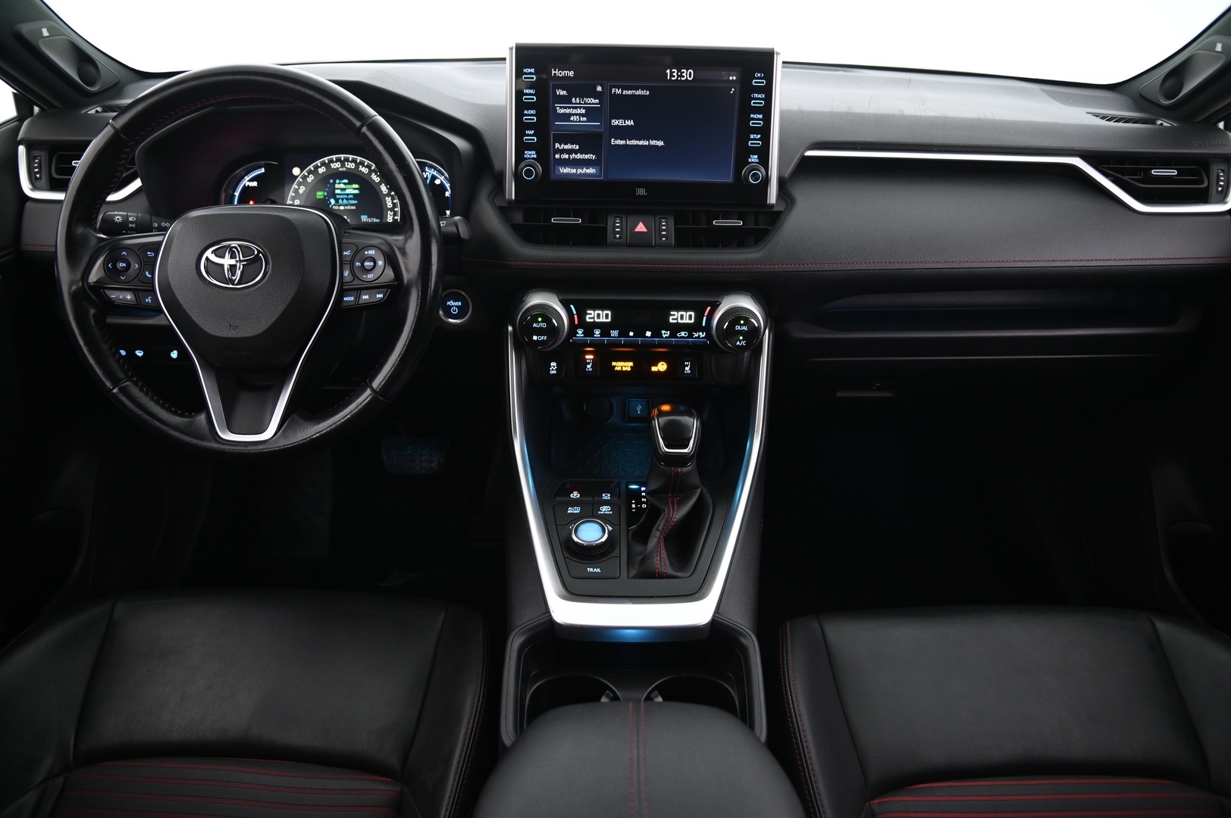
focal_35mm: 24
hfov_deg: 73.8
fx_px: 820
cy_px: 409
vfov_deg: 53.1
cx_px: 616
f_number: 4
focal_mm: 24
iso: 2000
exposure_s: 1/15
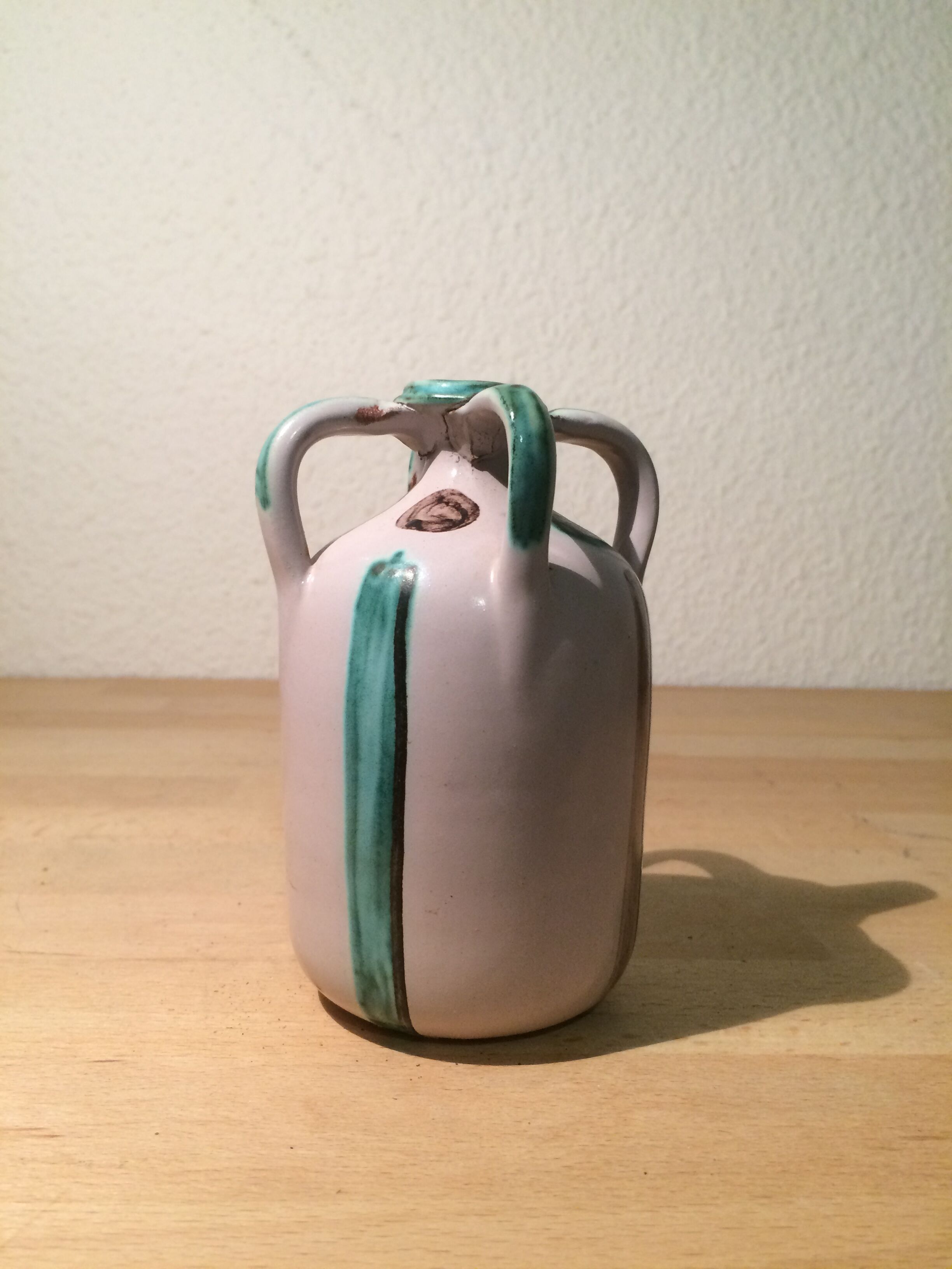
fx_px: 1063
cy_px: 634
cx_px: 476
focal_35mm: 29
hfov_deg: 48.2
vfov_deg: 61.7
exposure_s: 1/33
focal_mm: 4.15
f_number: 2.2
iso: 80
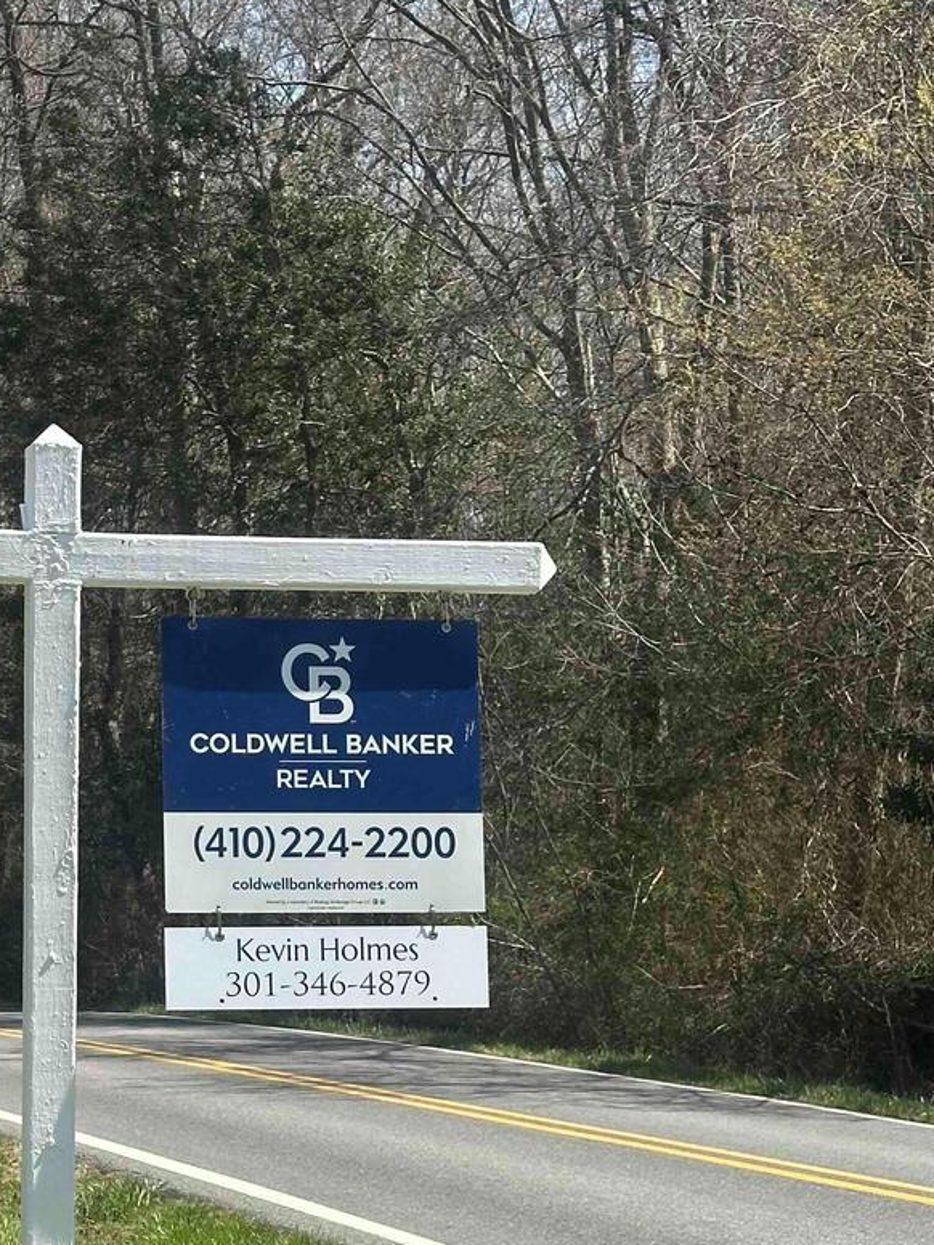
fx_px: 3418
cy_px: 963
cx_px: 215
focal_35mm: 95
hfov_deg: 15.5
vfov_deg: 20.5
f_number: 1.78
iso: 64
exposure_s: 1/2532
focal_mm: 6.86
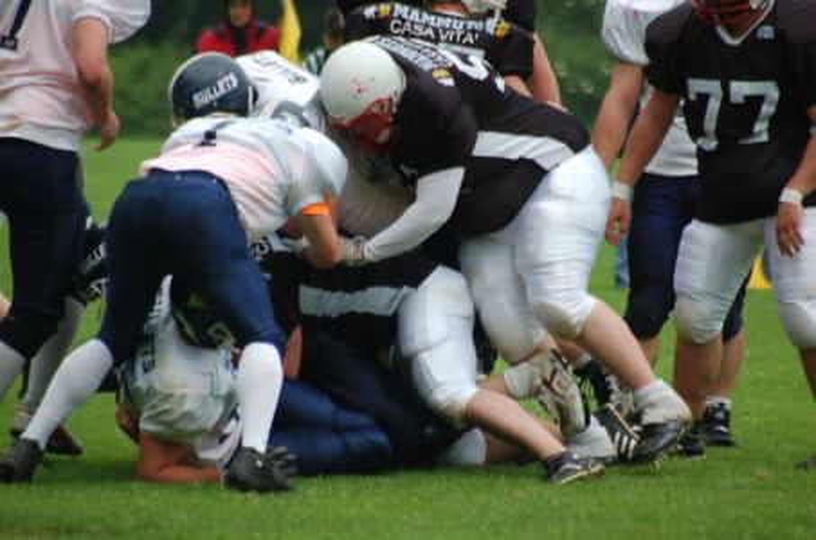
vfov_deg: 3.0
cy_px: 270
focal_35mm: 450
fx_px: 10178
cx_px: 408
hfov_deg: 4.6
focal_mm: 300
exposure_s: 1/800
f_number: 5.6
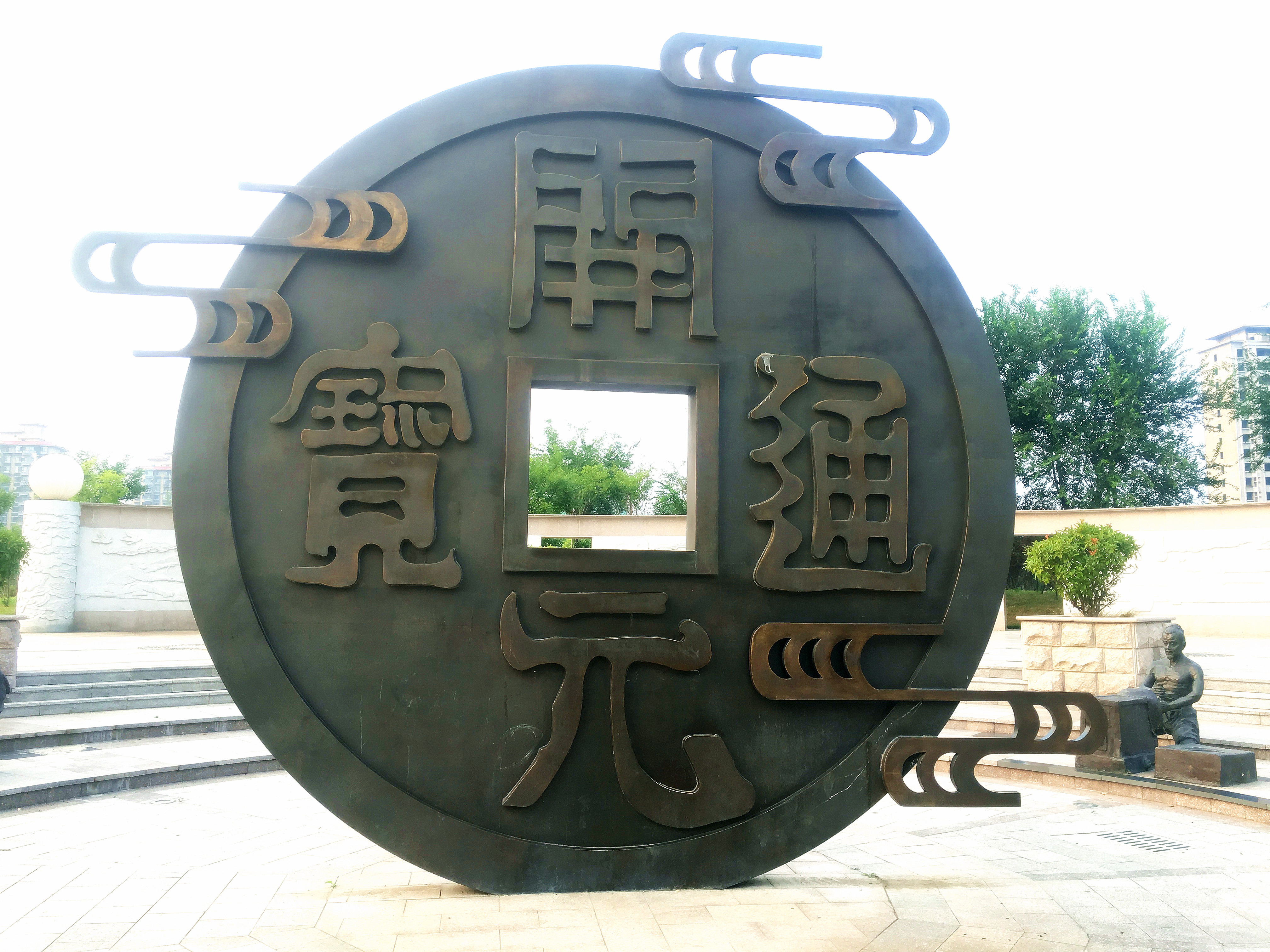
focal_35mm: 29
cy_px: 476
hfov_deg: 61.7
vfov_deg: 48.2
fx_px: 1064
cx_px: 635
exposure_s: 1/123
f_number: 2.2
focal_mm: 4.15
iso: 25
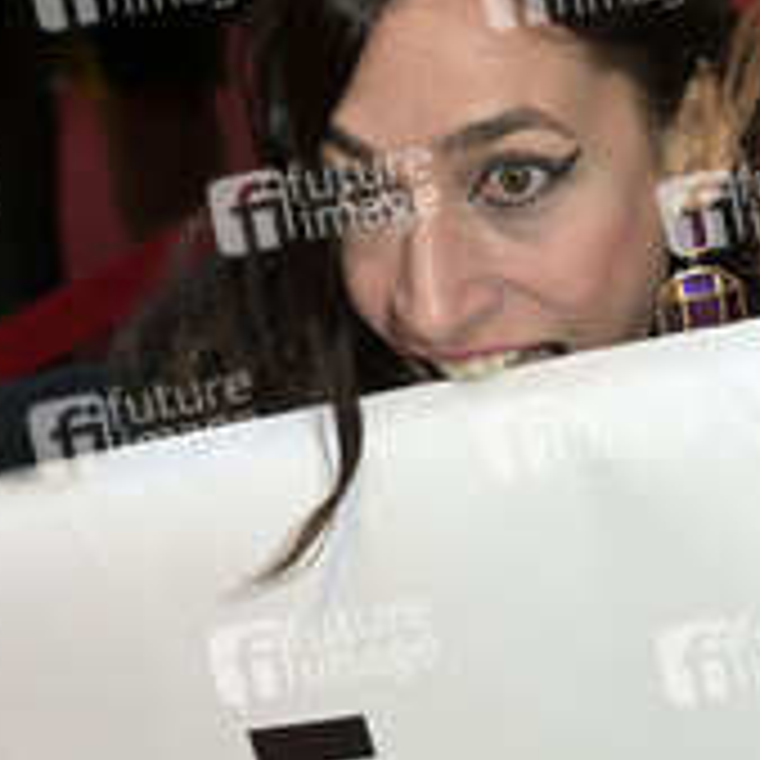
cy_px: 90
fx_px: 2707
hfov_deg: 15.8
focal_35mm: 109
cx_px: 654
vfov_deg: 15.8
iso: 400
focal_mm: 48
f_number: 5.6
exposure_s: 1/100
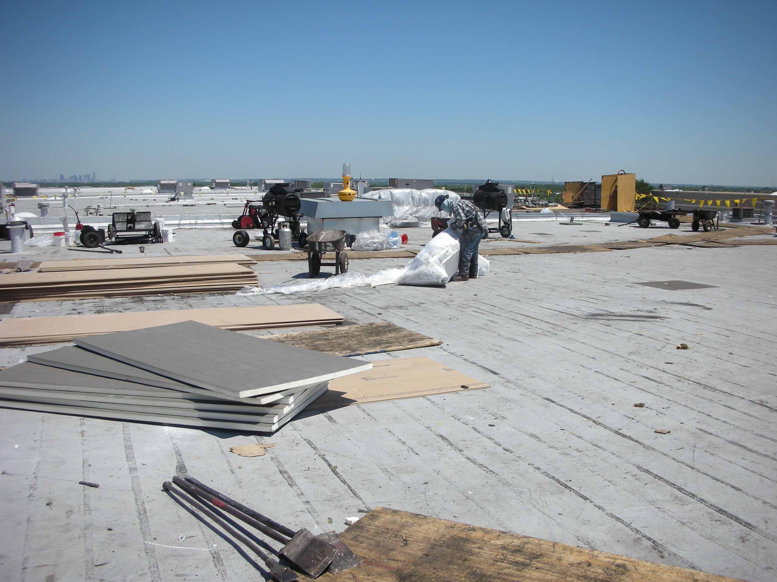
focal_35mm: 36
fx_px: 808
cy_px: 298
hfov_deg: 51.4
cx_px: 396
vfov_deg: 39.7
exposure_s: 1/156
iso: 50
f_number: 7.9
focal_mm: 5.8
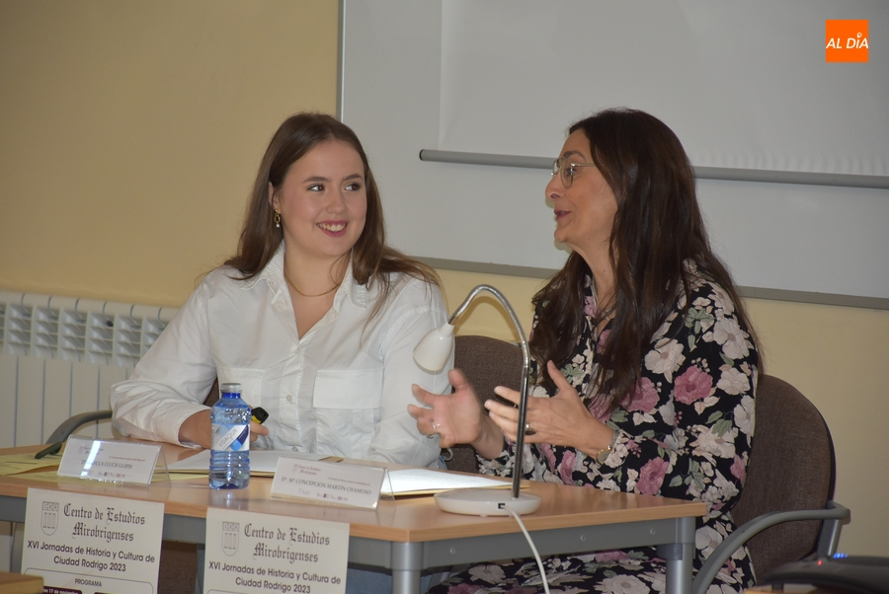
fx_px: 5191
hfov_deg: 9.8
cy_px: 297
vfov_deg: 6.6
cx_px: 444
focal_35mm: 210
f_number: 5.6
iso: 1000
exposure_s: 1/60
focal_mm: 140
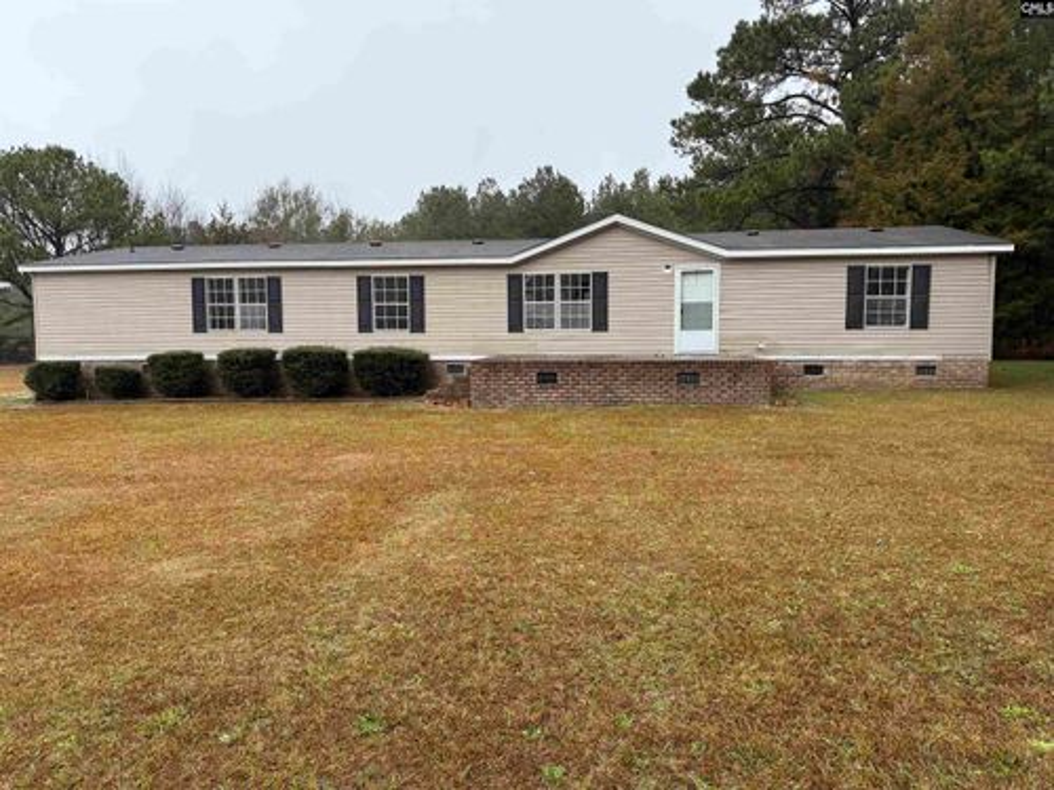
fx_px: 731
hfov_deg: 71.6
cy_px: 395
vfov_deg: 56.8
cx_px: 527
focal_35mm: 24
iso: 100
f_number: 1.78
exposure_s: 1/1855
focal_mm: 6.76
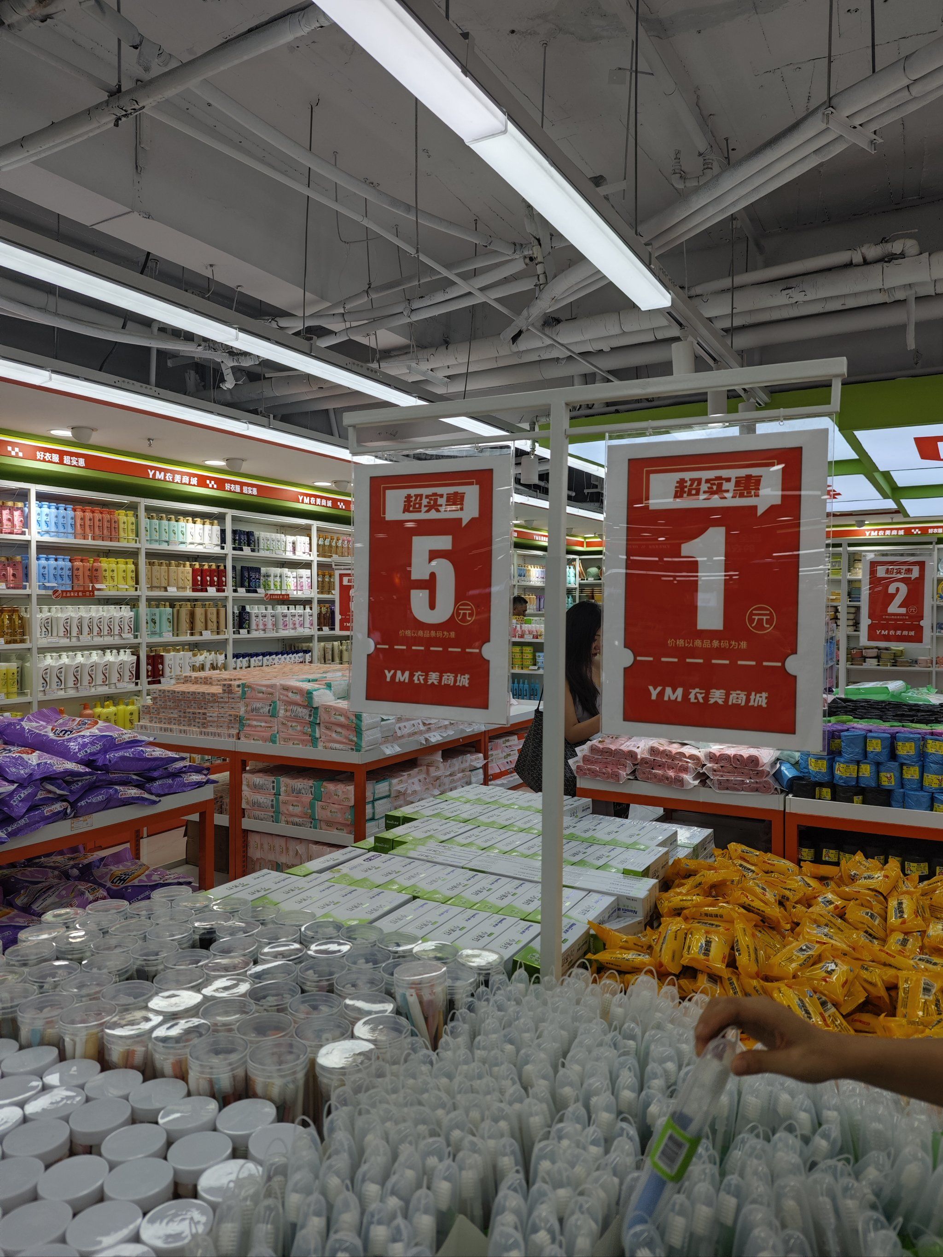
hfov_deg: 58.9
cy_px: 628
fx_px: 835
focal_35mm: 23
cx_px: 472
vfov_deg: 73.9
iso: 50
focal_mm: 6.55
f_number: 1.6
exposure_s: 1/370
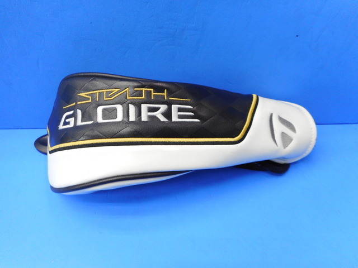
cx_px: 179
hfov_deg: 69.4
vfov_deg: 54.9
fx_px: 259
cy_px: 134
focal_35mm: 25
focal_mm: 4.5
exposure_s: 1/30
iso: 140
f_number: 3.7
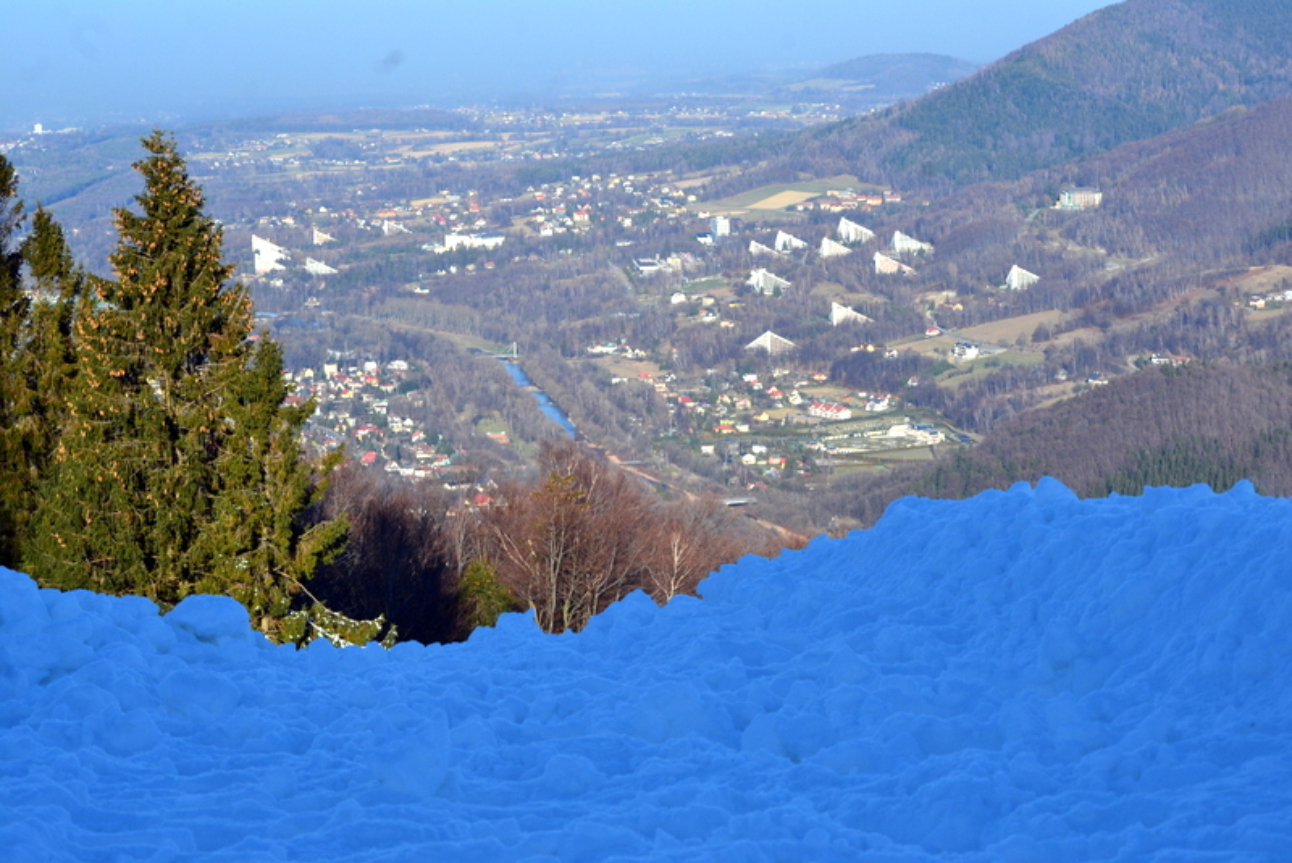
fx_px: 2962
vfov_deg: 16.6
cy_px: 432
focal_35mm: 82
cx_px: 646
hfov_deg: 24.6
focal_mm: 55
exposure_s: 1/400
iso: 400
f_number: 11
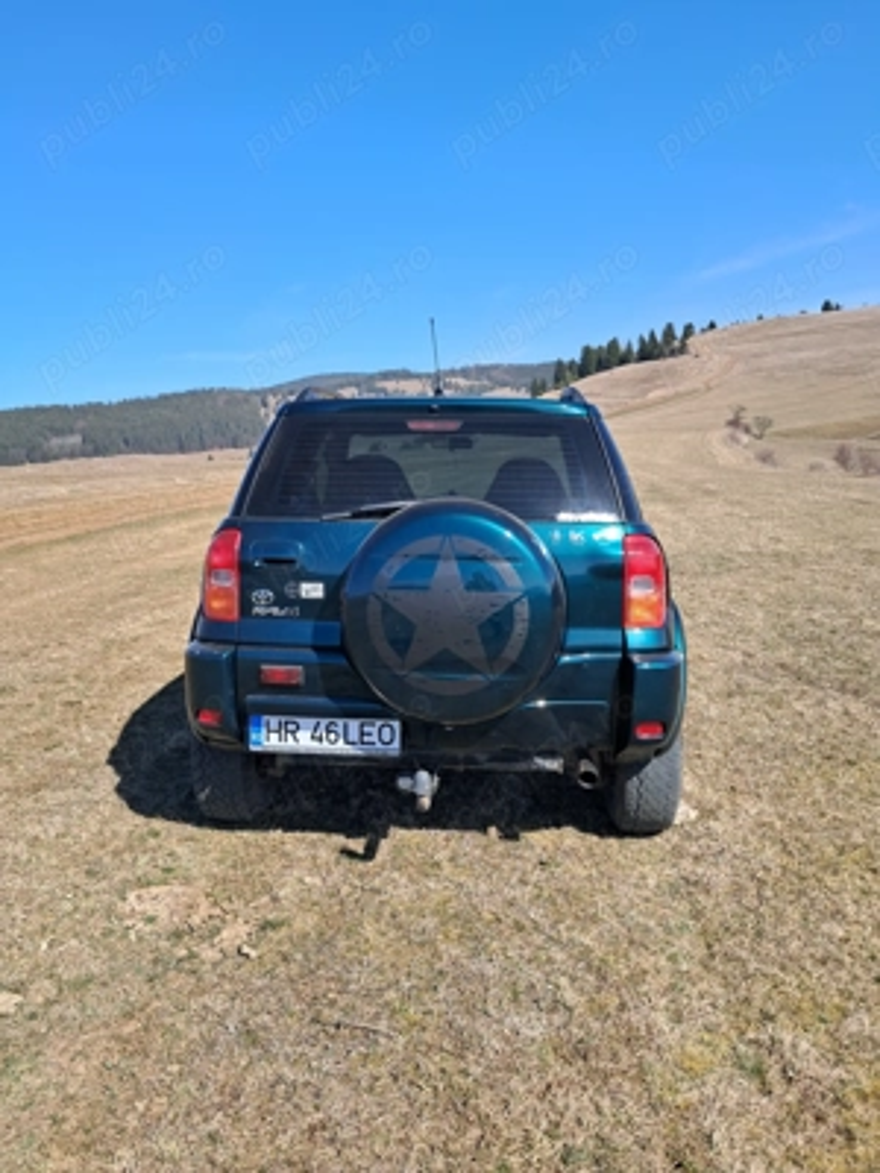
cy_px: 586
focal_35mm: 27
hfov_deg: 51.4
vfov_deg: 65.3
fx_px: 915
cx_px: 440
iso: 50
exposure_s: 1/503
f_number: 1.8
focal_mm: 4
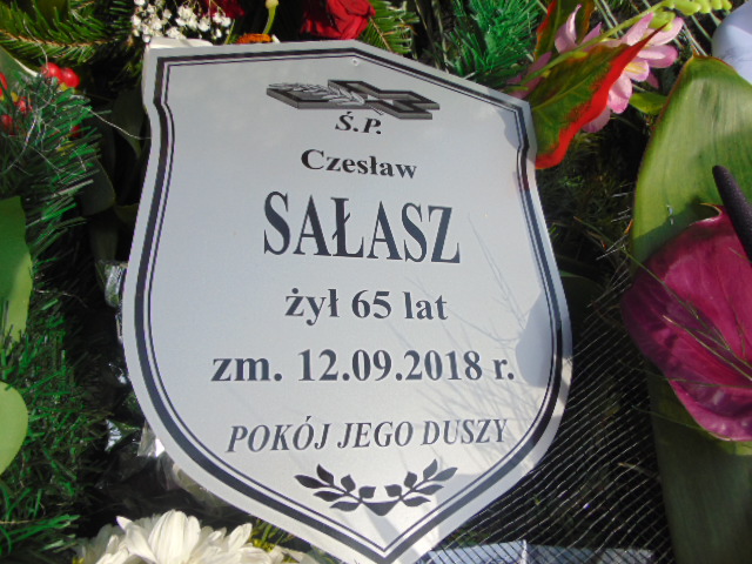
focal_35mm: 25
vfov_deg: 54.9
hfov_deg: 69.4
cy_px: 282
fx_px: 543
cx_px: 376
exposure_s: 1/200
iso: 80
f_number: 7.7
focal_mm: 4.5
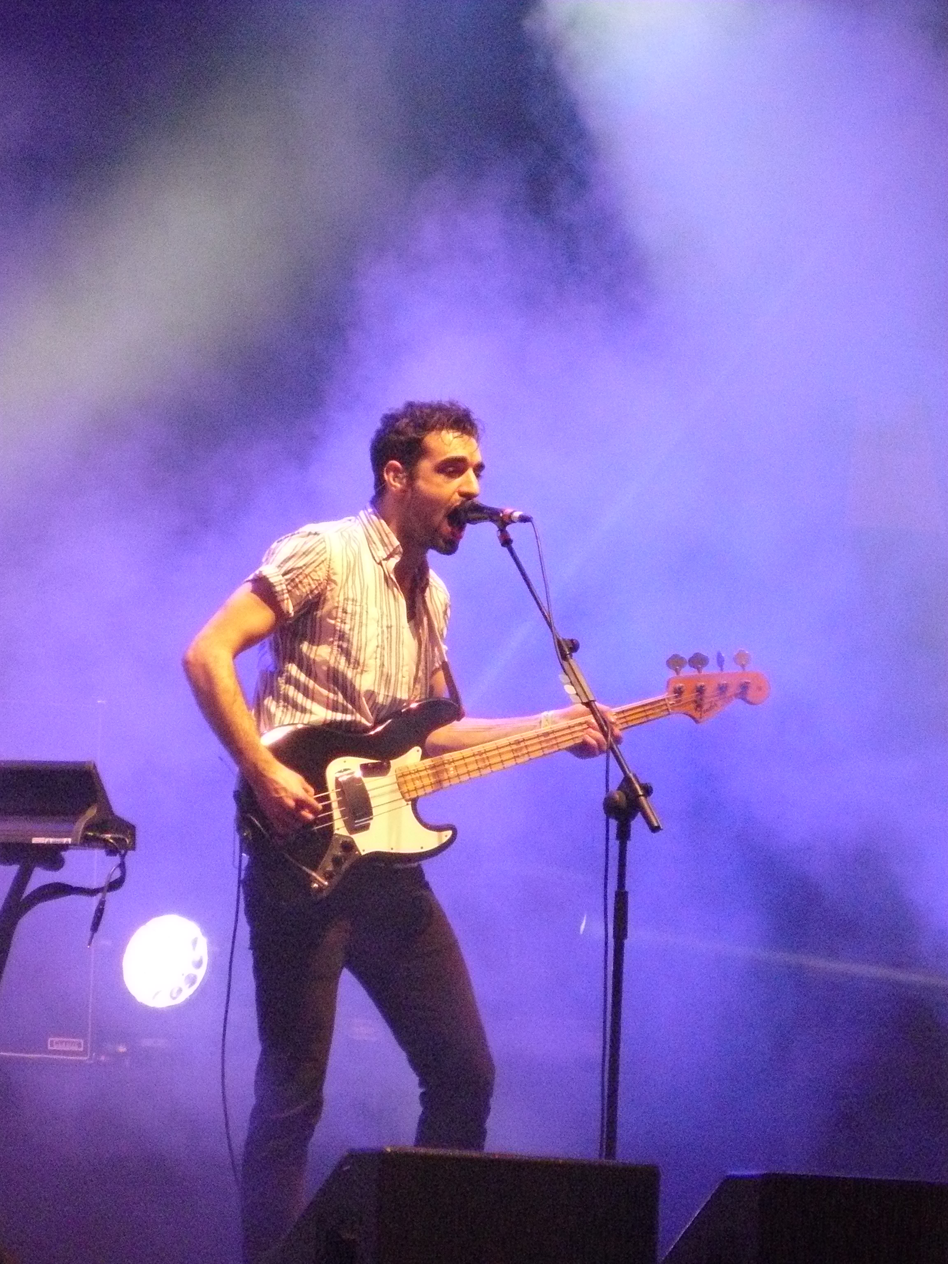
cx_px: 474
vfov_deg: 4.6
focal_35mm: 432
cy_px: 632
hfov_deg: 3.4
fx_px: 15774
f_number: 3.3
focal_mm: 72
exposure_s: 1/100
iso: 800
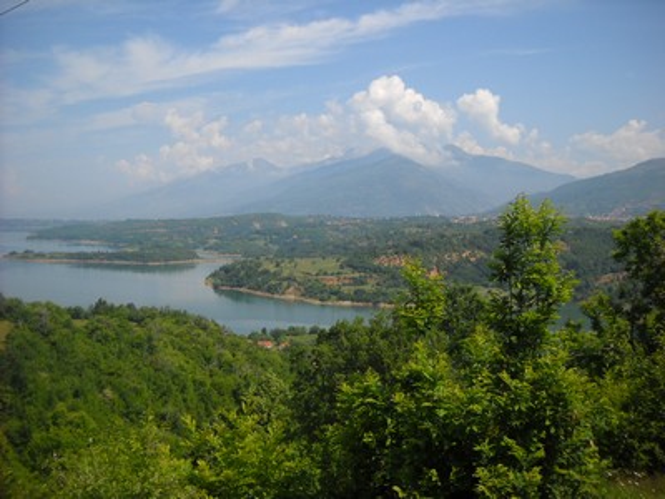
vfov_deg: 35.1
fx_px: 788
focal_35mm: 41
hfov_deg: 45.8
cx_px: 332
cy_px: 250
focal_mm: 6.72
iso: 64
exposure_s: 1/337
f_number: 5.5
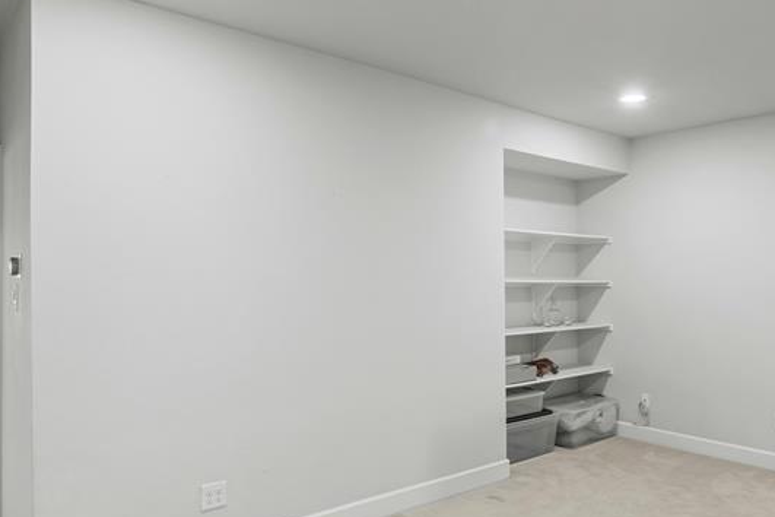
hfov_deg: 66.8
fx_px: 581
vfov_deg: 47.8
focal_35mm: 27
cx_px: 461
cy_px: 288
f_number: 8
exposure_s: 1.6
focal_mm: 14
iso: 400
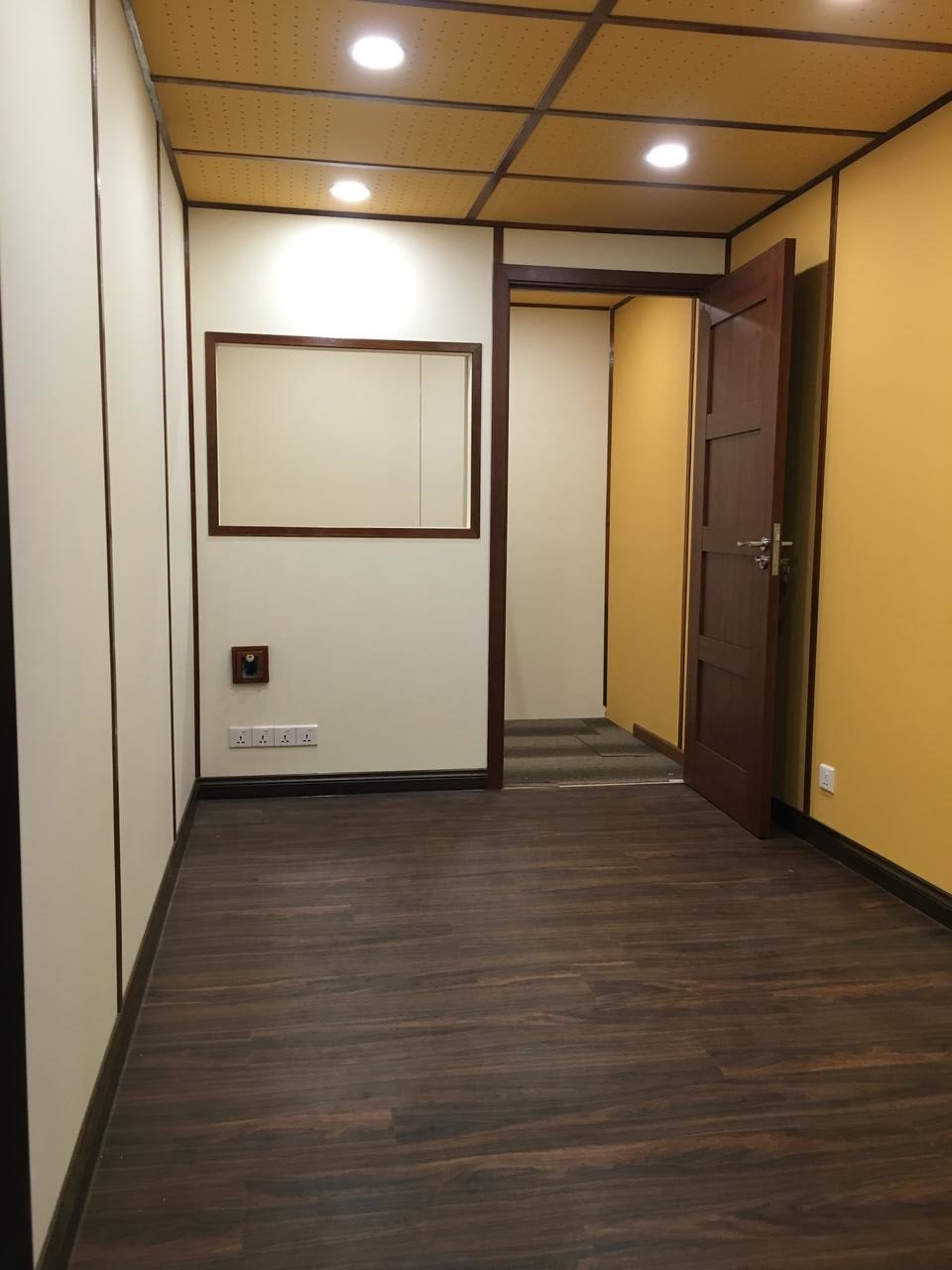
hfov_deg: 48.2
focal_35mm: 29
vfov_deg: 61.7
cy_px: 635
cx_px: 476
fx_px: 1063
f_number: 2.2
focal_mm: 4.15
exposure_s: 1/33
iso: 125
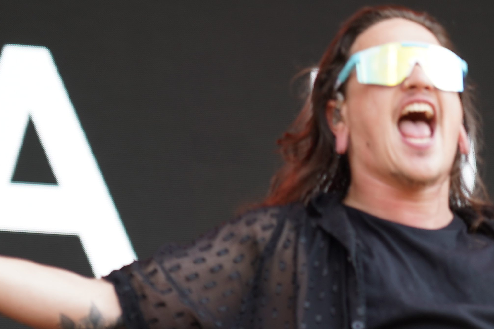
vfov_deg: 4.4
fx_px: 4281
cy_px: 270
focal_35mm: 312
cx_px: 402
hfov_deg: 6.6
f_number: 4
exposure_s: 1/125
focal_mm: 105
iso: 100
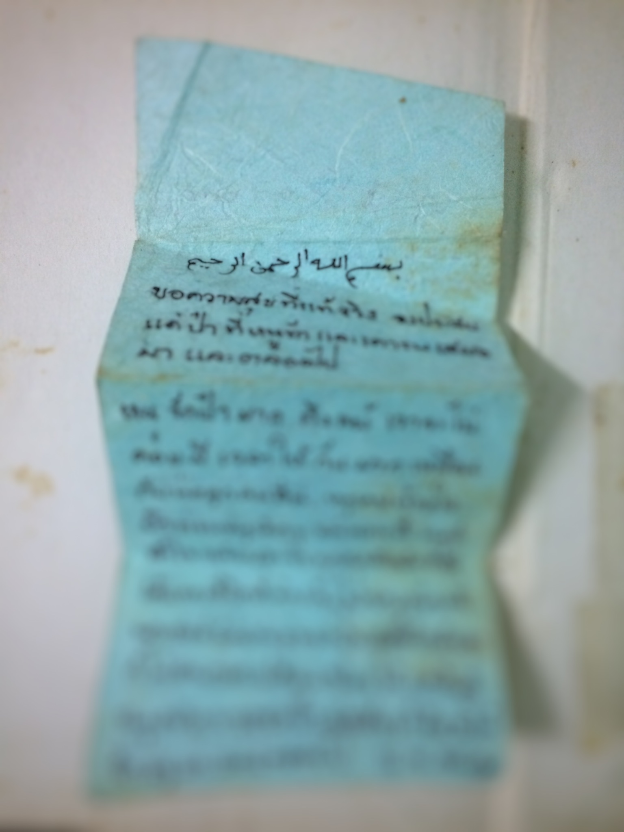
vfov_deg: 61.7
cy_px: 416
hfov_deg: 48.2
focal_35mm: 29
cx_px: 312
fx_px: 697
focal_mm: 4.15
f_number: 2.2
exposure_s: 1/33
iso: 320
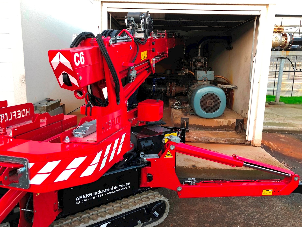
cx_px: 151
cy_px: 110
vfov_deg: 48.2
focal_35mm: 29
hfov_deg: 61.7
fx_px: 253
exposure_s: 1/40
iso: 32
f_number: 1.8
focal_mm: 3.99
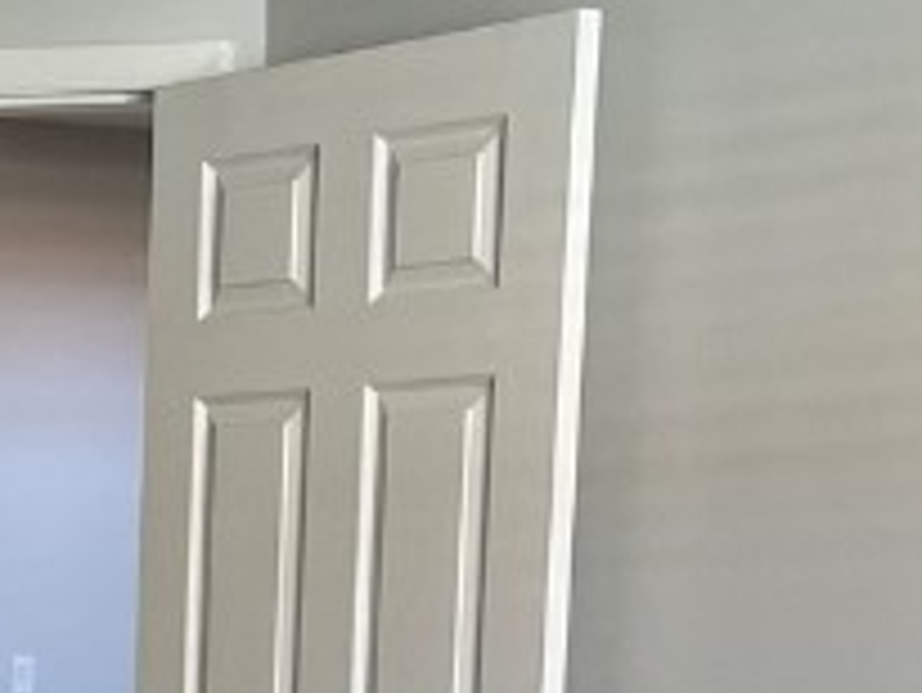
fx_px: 3465
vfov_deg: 10.7
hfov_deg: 14.2
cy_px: 1260
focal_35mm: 130
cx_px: -450
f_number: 1.6
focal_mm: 5.1
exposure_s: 1/60
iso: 64
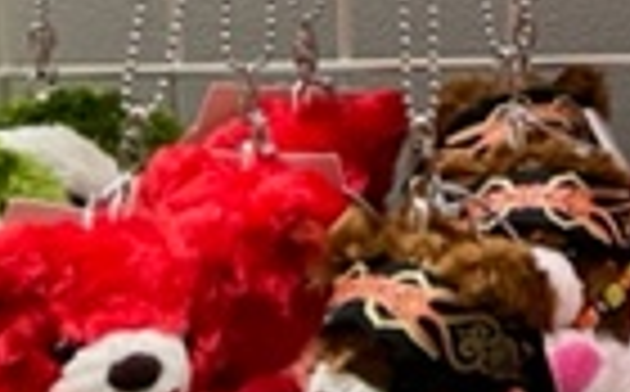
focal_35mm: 126
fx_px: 2160
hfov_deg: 14.1
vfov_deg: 9.3
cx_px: 1242
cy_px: -550
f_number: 1.6
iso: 200
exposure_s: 1/50
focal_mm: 4.2
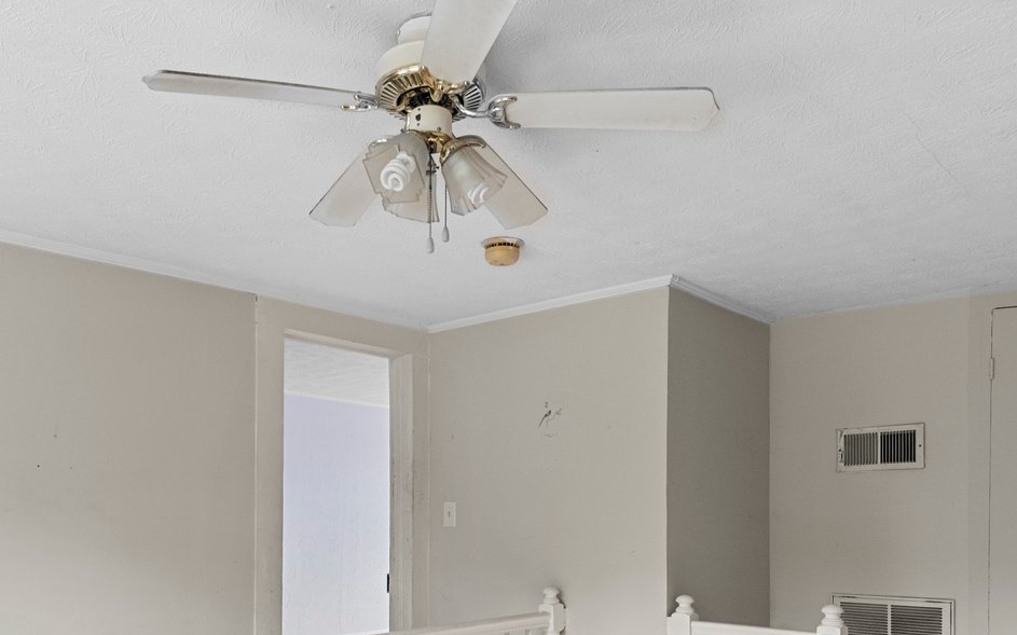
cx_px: 423
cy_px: 554
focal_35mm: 31
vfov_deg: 38.2
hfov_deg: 60.9
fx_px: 859
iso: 800
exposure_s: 1/1.67
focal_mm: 14
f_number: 8
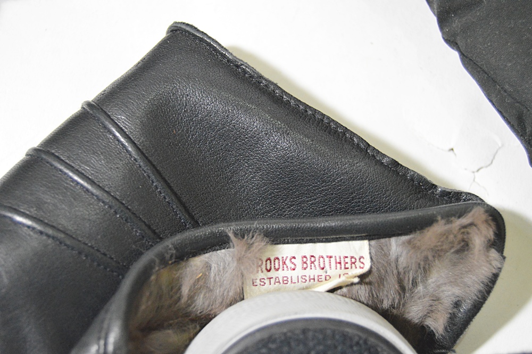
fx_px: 842
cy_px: 177
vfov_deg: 23.7
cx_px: 266
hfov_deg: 35.1
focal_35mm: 57
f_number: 4.8
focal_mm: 38
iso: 3200
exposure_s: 1/60
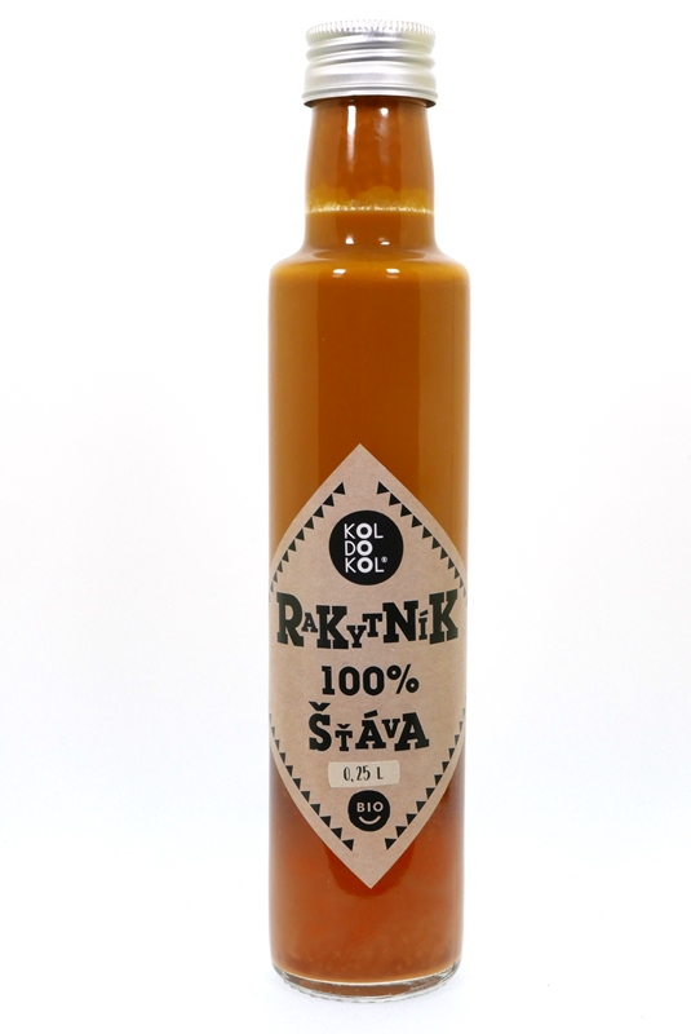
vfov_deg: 33.4
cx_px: 346
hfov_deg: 22.7
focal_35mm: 60
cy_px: 517
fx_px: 1724
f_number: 16
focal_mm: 27.2
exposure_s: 1/50
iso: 800
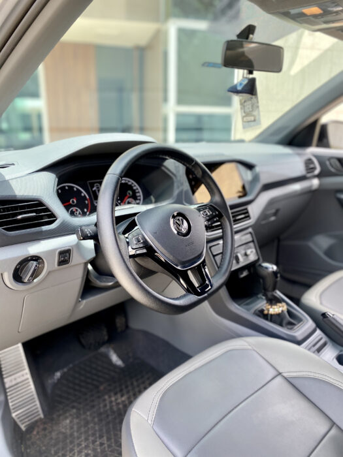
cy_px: 228
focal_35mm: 26
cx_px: 172
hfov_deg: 53.1
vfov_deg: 67.3
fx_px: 344
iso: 32
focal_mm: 4.25
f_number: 1.8
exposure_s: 1/513
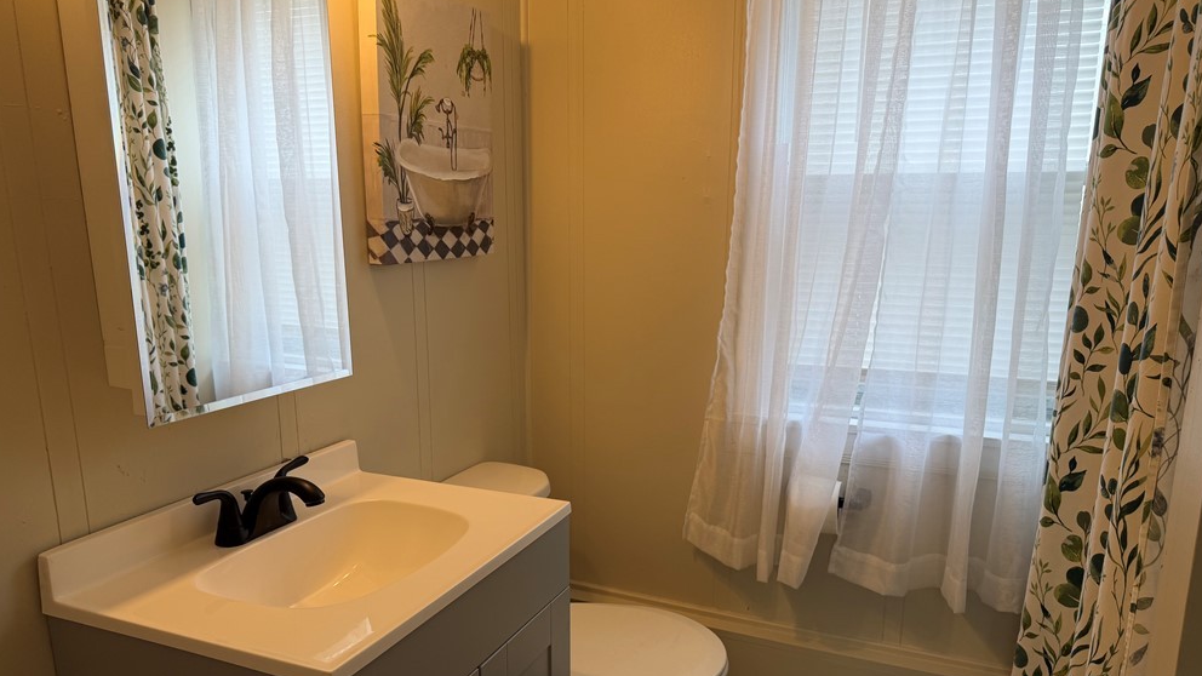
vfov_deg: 42.6
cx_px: 595
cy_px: 418
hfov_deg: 69.9
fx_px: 861
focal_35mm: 27
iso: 64
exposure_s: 1/120
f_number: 1.78
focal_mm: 6.76
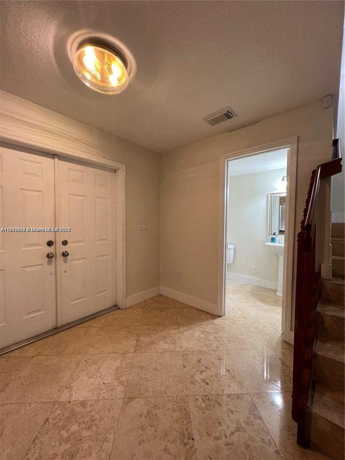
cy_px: 230
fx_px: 173
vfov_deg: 106.2
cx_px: 172
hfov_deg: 89.9
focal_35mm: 13
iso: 160
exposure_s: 1/60
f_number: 1.8
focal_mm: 1.57
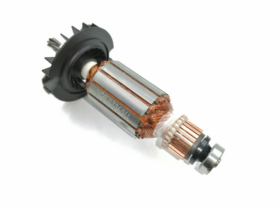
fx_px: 218
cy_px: 105
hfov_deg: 65.3
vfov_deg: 51.4
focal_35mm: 27
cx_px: 140
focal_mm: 5.3
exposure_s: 1/100
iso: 50
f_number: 1.8
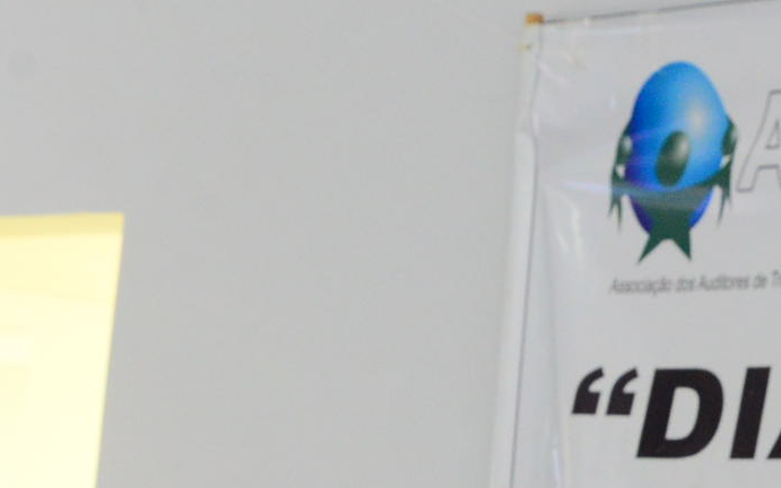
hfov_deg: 6.3
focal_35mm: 333
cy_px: 800
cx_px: 378
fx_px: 7088
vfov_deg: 3.9
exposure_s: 1/125
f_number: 7.1
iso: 2000
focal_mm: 75
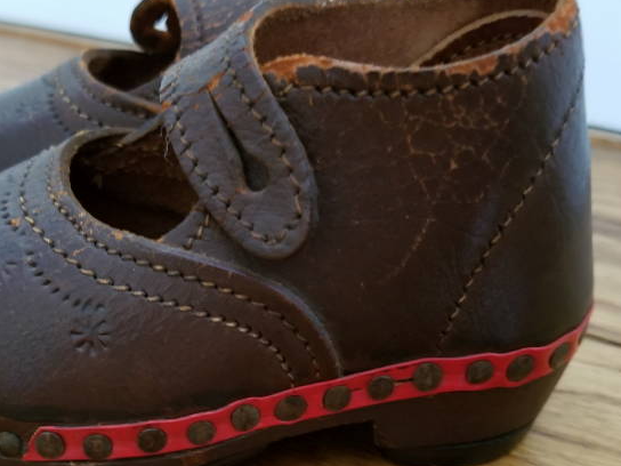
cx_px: 183
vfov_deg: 32.6
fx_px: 771
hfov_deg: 42.9
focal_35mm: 43
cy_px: 379
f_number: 1.7
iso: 250
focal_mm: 4.25
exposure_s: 1/10
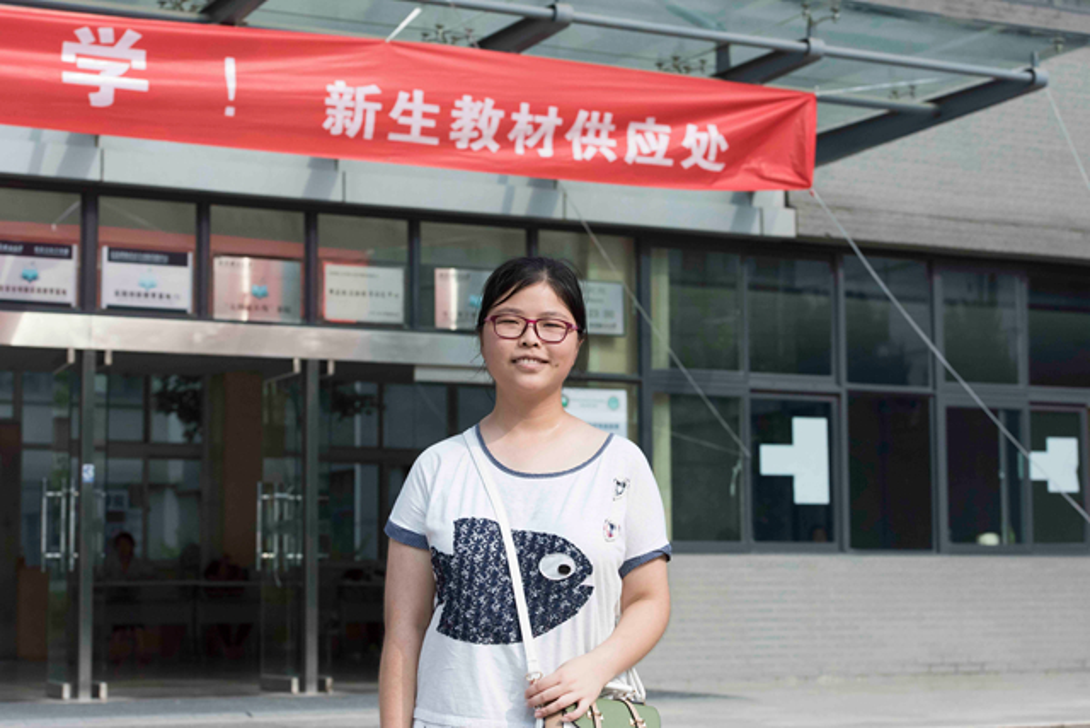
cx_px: 545
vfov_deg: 19.5
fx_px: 2120
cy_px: 364
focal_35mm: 70
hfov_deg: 28.8
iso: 2000
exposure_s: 1/6400
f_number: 6.3
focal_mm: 70
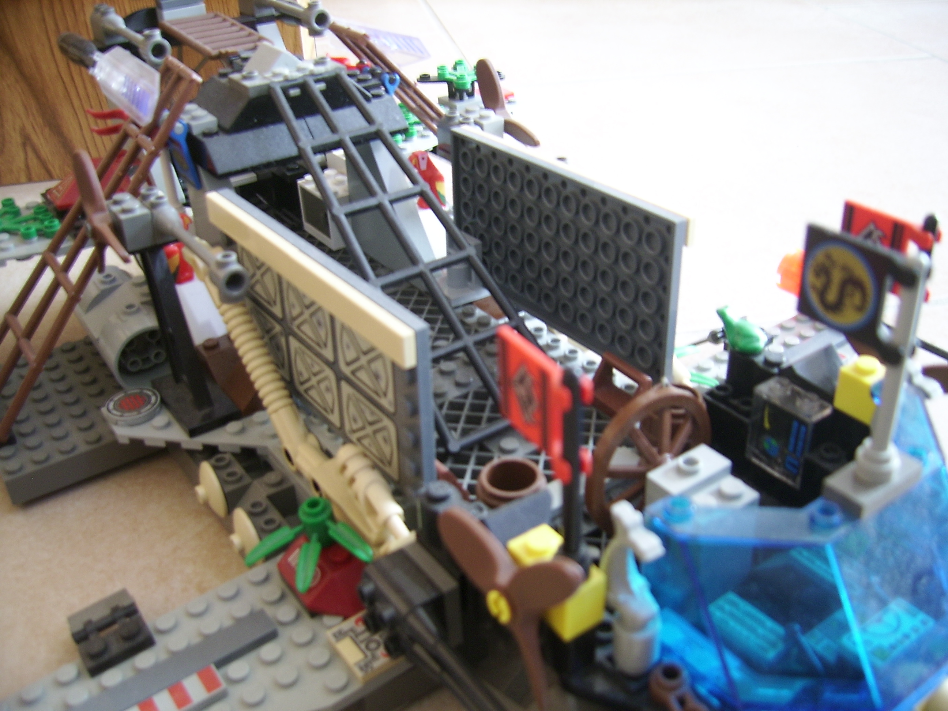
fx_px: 959
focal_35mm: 35
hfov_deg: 52.6
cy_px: 356
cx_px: 474
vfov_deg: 40.7
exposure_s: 1/3
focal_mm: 5.95
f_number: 2.8
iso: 100
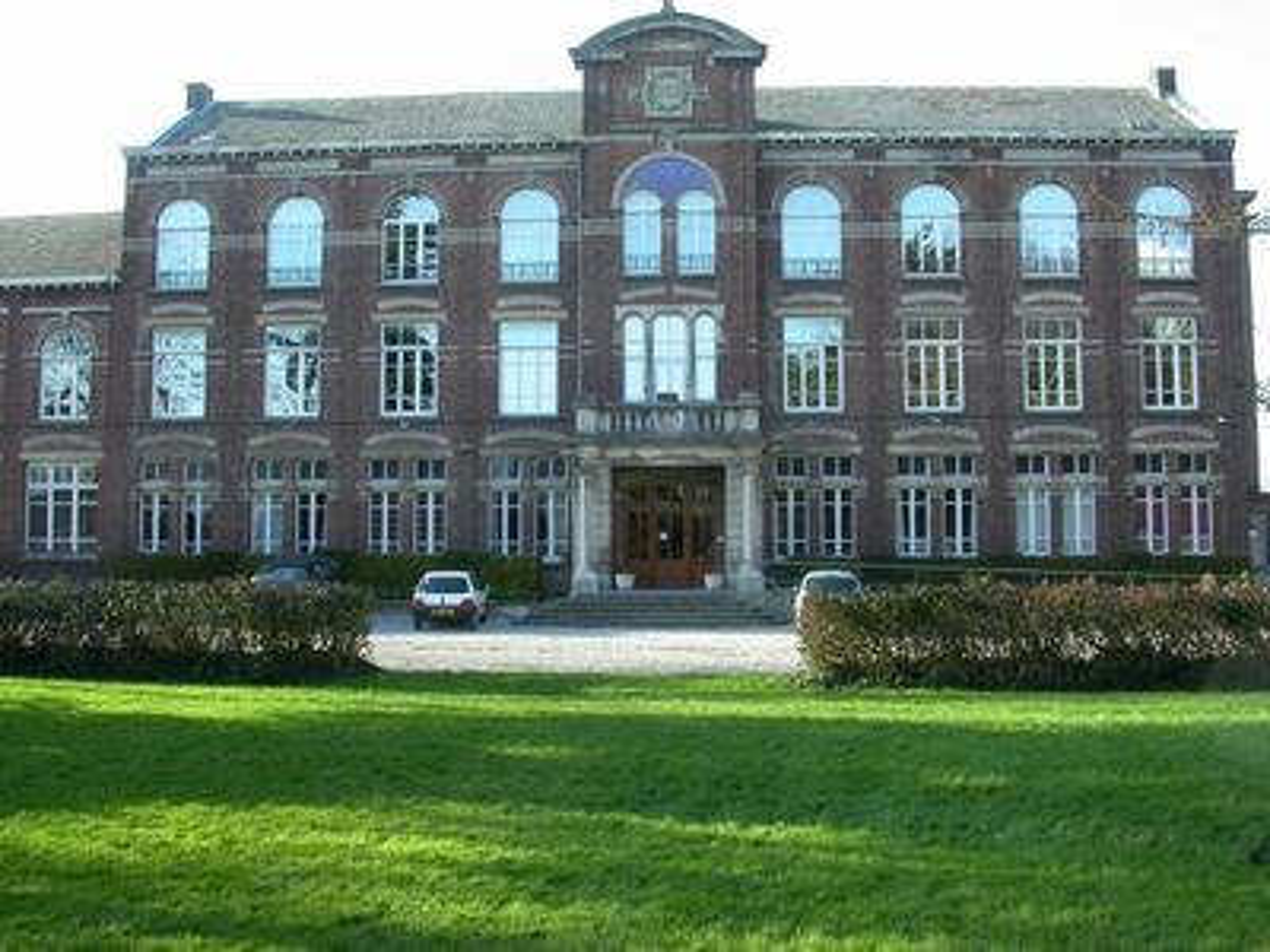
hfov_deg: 49.0
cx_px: 635
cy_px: 476
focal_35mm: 38
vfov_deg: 37.7
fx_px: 1394
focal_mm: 7.85
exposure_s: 1/93.5
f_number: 6
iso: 100
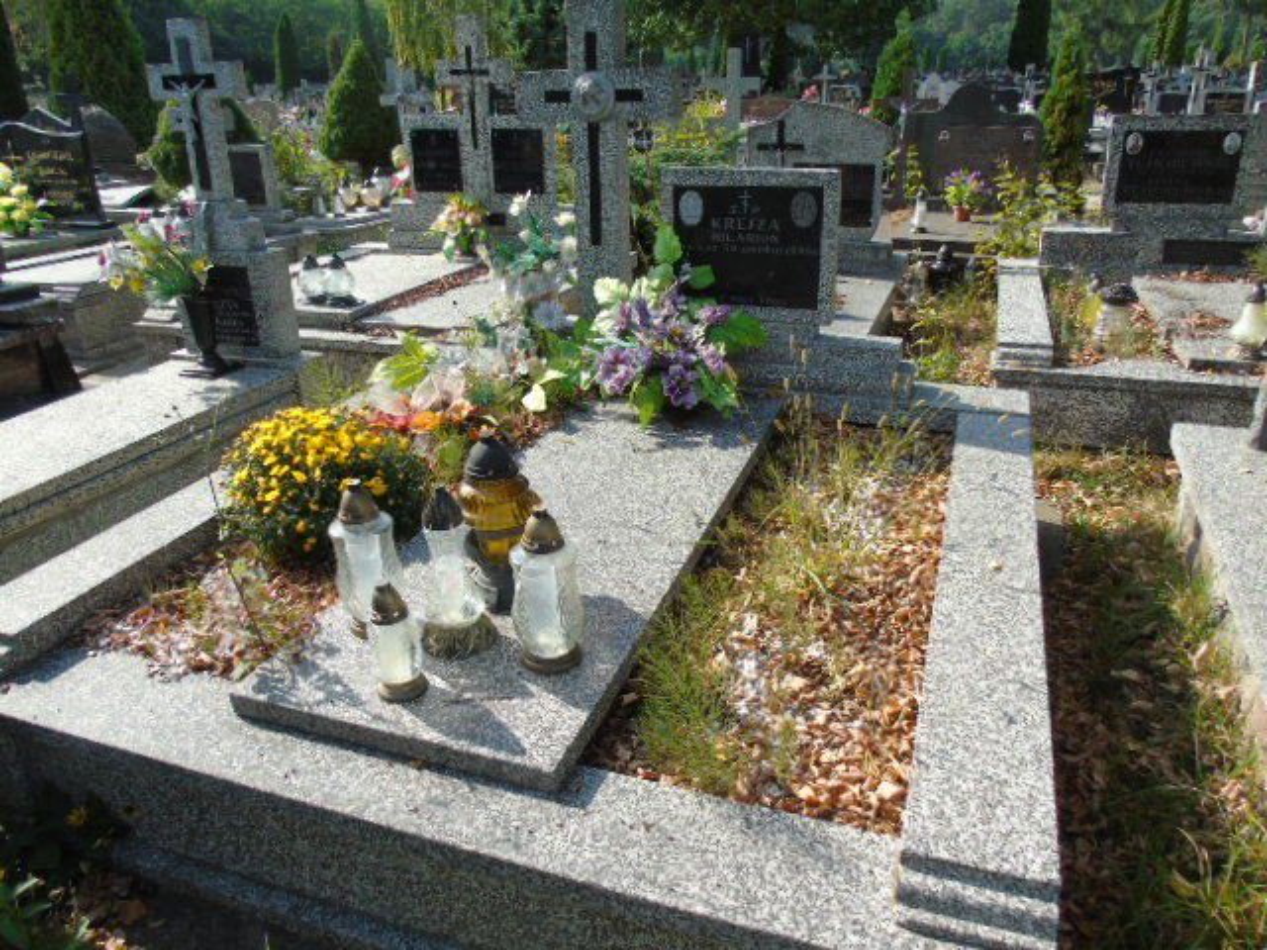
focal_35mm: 25
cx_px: 634
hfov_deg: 69.4
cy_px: 475
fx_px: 915
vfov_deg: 54.9
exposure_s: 1/400
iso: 80
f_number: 3.4
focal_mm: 4.4
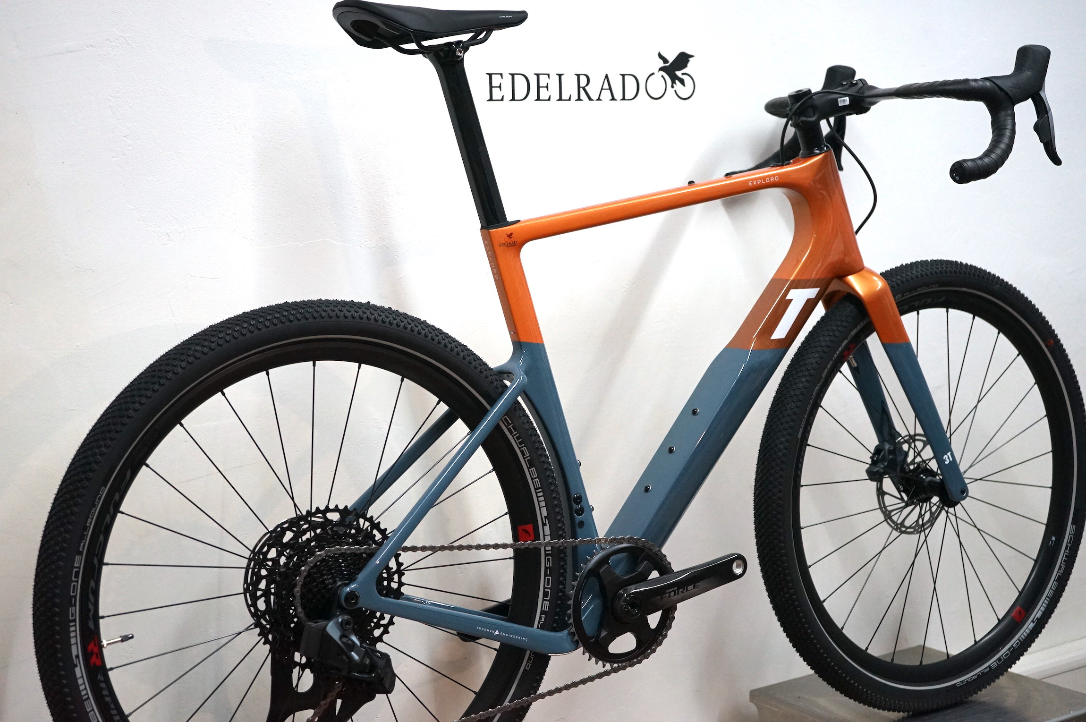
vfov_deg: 25.5
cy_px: 361
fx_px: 1597
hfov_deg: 37.6
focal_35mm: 53
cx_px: 543
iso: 2500
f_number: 5
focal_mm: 53
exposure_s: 1/160
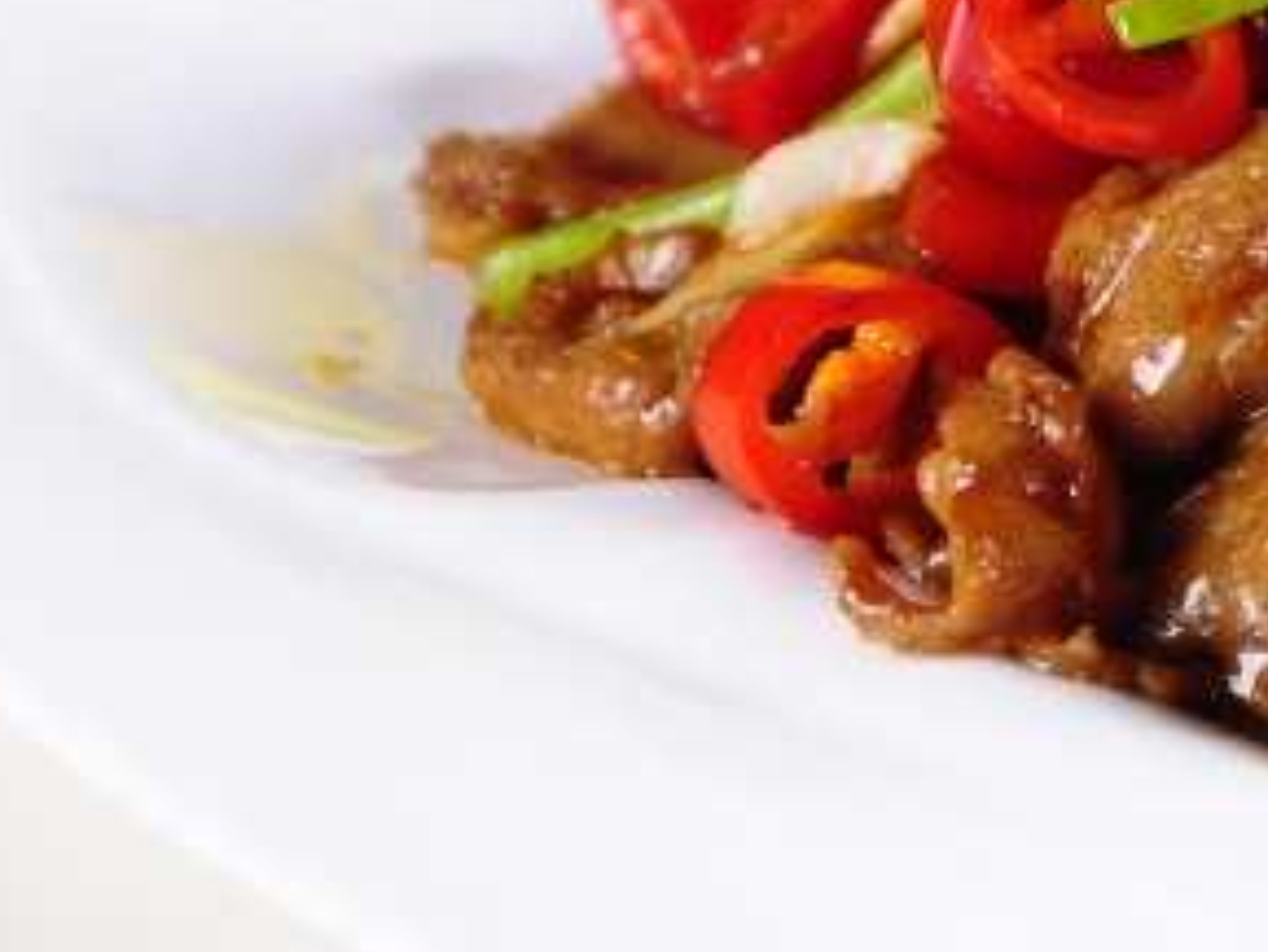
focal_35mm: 367
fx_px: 13449
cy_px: 268
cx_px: 2115
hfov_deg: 5.3
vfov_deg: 4.1
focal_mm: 72
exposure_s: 1/200
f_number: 6.3
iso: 200
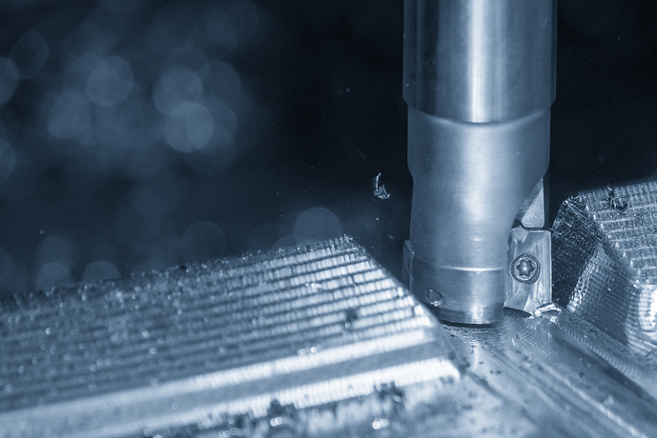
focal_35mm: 423
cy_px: 324
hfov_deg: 4.9
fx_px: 7721
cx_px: 590
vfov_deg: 3.3
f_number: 5.6
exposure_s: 1/60
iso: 800
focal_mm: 155
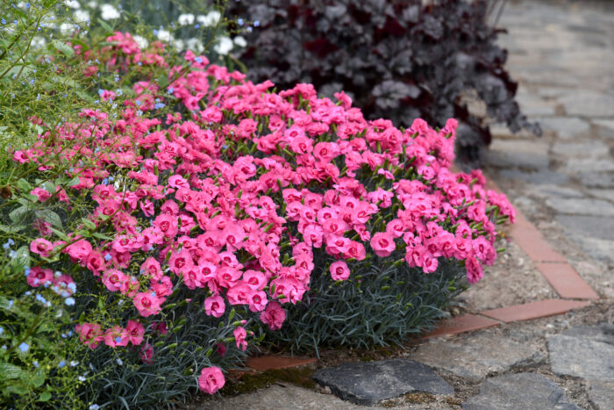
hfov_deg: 17.1
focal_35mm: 120
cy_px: 205
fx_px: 2047
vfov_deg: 11.4
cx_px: 307
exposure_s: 1/160
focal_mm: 120
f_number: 6.3
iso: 200
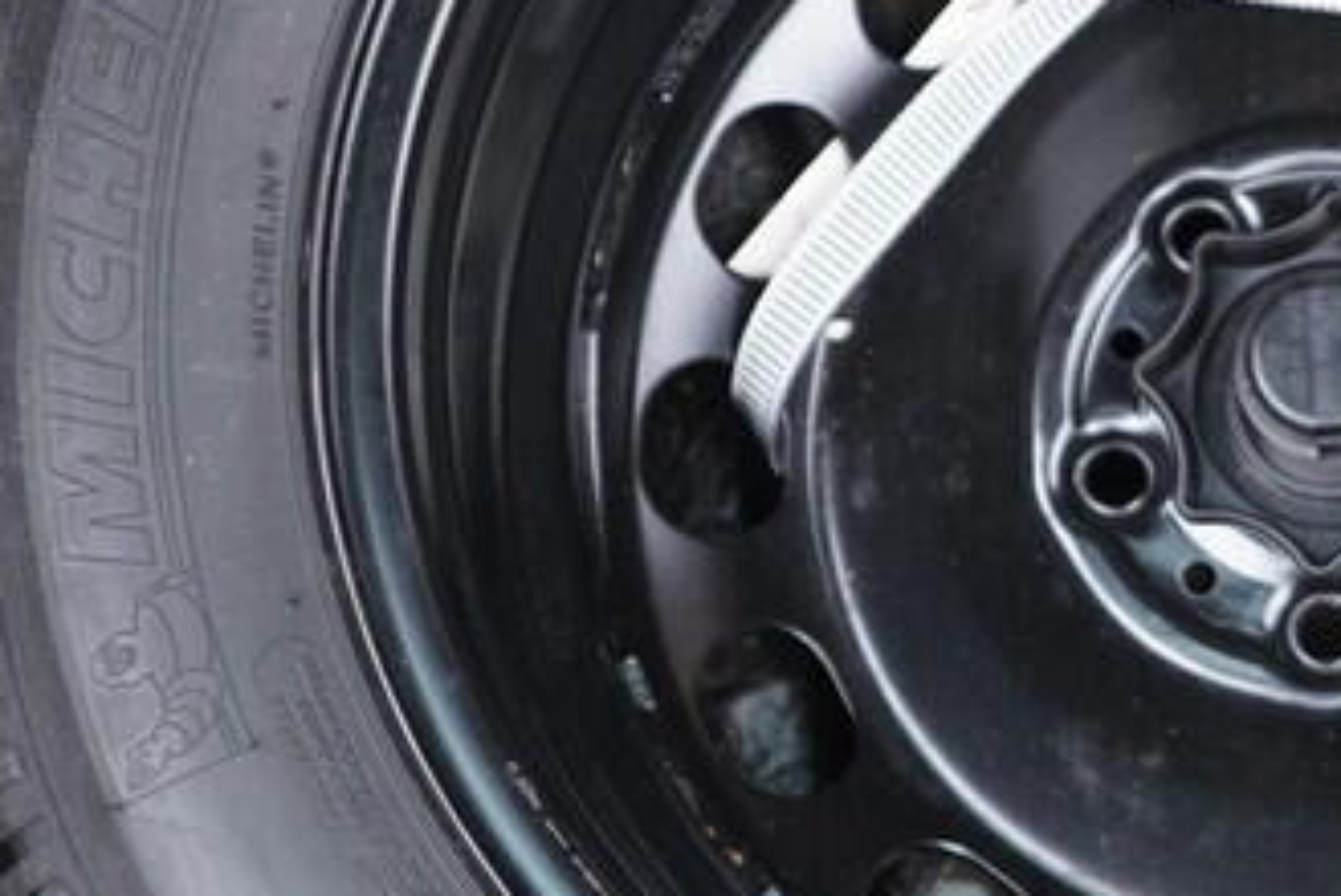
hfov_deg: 17.7
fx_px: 4176
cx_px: 1394
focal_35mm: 112
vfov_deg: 12.3
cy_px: 360
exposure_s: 1/40
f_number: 2.8
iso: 500
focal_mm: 24
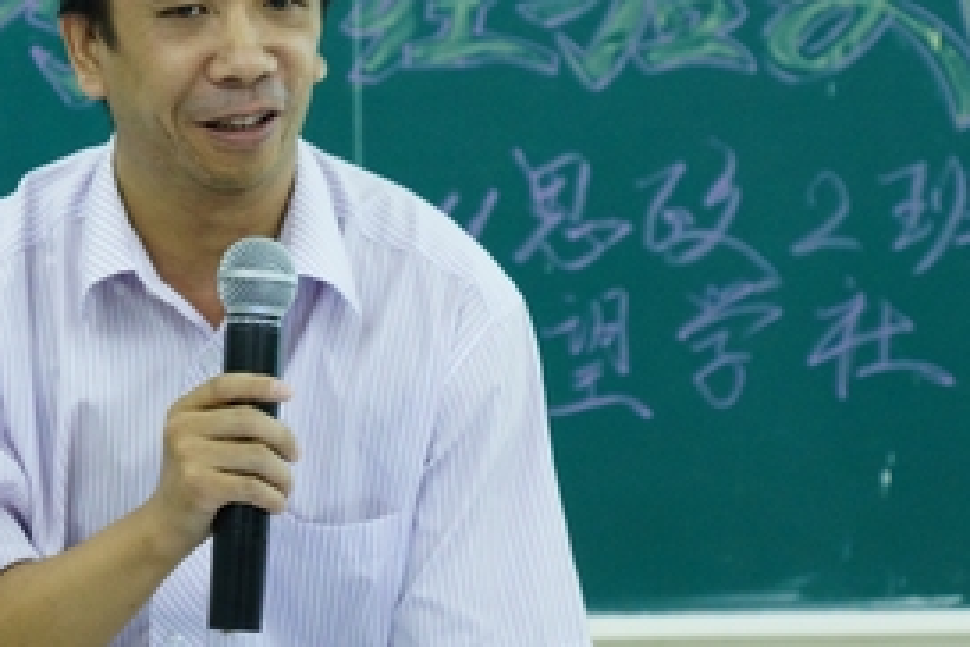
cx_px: 131
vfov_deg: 8.3
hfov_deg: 12.4
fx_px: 4445
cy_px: 121
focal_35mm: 165
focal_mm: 50
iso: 1000
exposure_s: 1/50
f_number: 2.8
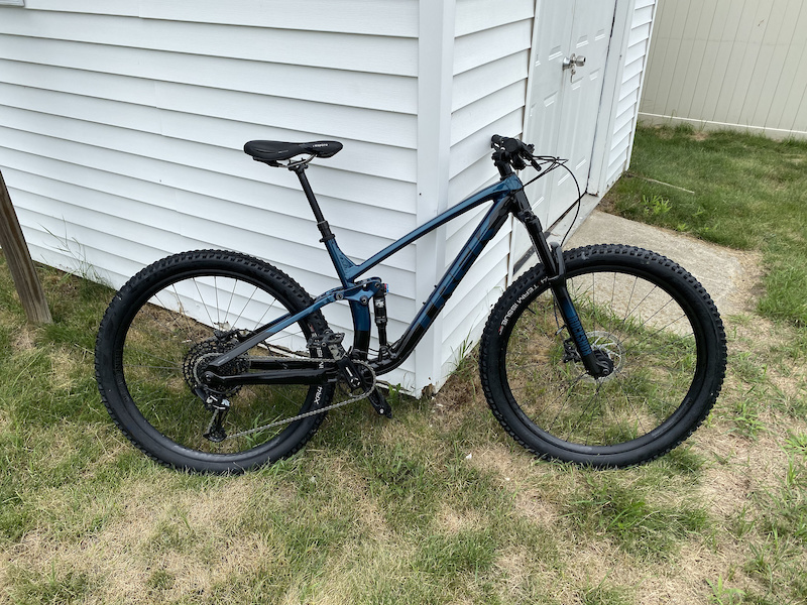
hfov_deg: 67.3
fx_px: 606
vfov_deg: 53.1
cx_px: 404
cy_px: 302
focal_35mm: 26
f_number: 1.8
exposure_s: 1/2188
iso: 32
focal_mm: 4.25
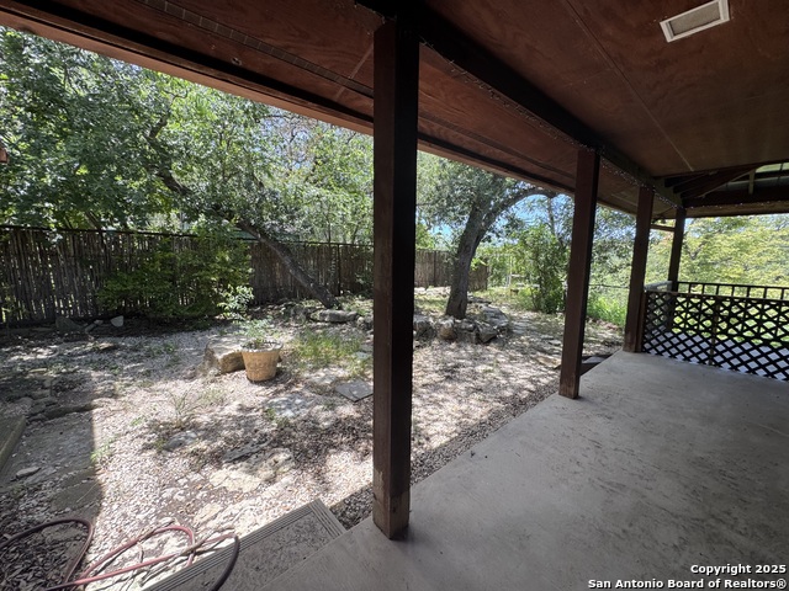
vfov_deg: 85.7
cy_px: 296
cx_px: 394
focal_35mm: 14
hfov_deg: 102.1
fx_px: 319
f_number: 2.2
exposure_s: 1/181
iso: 40
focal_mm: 2.22
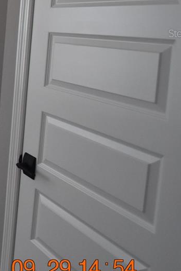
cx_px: -201
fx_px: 347
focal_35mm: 46
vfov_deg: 40.0
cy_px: 33
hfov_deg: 17.7
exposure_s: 1/90
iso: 800
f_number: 3.5
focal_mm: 10
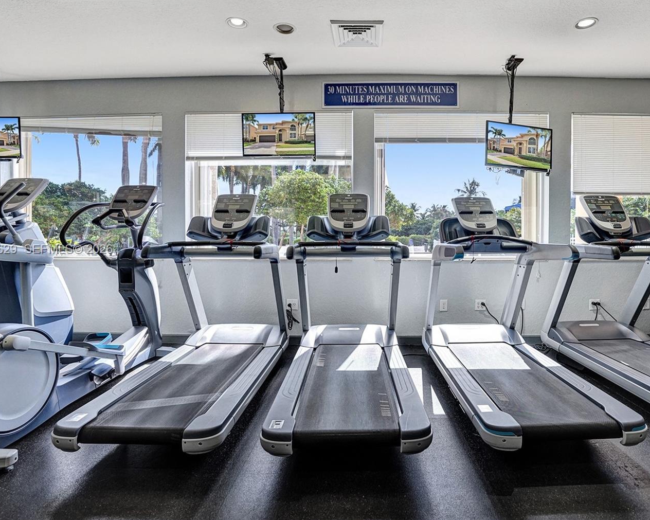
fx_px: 365
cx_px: 364
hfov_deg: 82.9
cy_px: 250
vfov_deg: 70.8
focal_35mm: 19
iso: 1250
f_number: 3.5
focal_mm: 16
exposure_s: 1/320
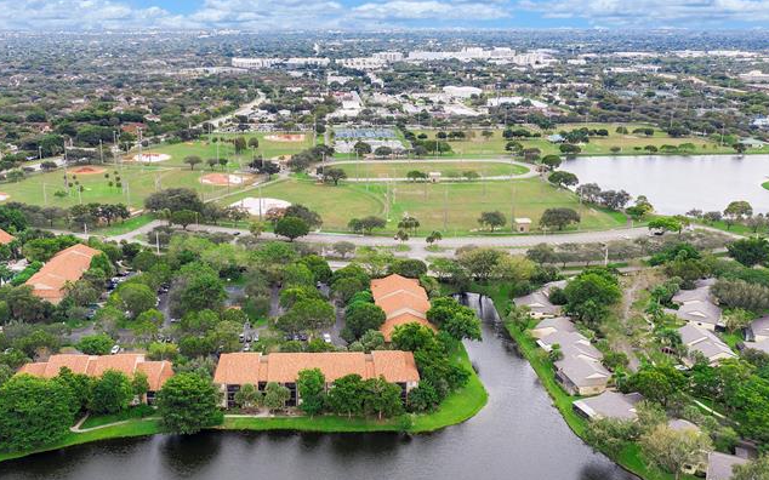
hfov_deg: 53.9
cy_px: 224
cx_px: 336
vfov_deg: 35.3
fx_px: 754
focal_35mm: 36
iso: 100
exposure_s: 1/100
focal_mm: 10.26
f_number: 4.5
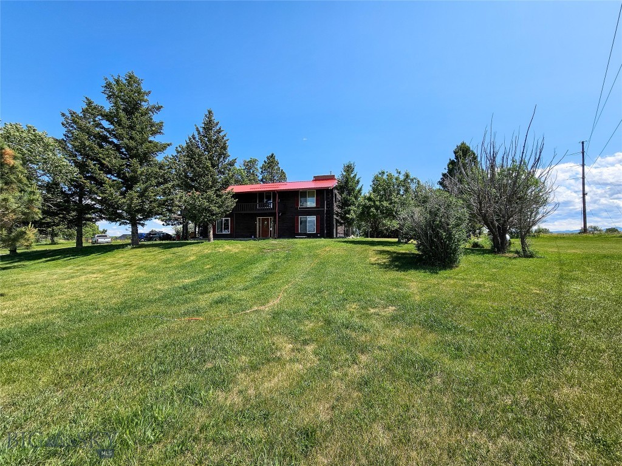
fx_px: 234
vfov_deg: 89.9
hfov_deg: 106.2
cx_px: 311
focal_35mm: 13
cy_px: 233
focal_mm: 2.2
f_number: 2.2
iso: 50
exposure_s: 1/2000
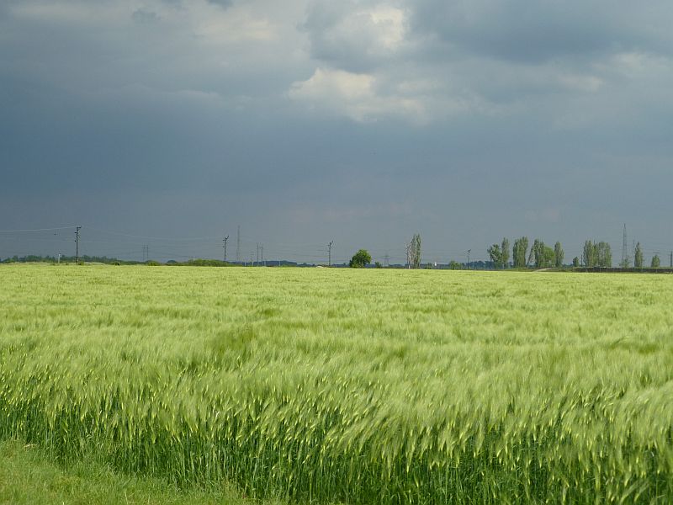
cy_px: 252
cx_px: 336
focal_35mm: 74
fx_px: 1439
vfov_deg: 19.9
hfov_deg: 26.3
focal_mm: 12.5
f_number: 5
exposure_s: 1/640
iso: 100
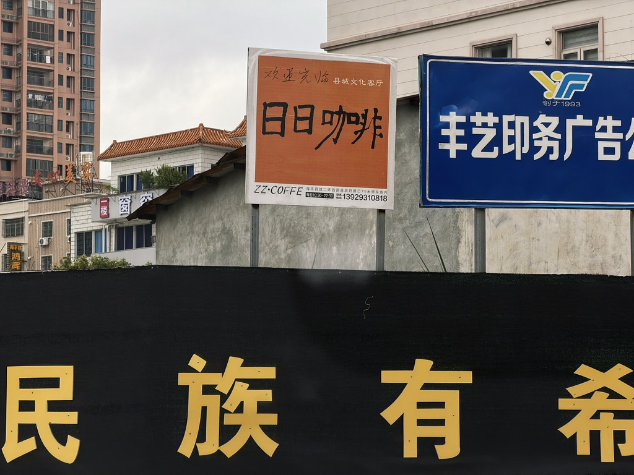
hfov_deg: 19.6
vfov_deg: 14.8
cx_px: 317
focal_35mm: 100
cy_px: 238
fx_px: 1832
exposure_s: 1/461
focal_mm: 16.89
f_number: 2.8
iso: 50
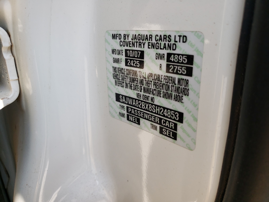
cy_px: 101
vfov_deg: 53.1
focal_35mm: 26
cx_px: 134
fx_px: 202
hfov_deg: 67.3
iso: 50
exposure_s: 1/556
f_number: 1.5
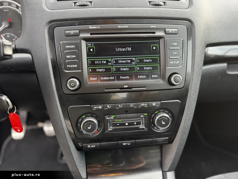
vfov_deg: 56.8
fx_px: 165
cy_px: 90
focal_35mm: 24
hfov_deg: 71.6
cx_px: 119
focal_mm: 6.76
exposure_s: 1/100
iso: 200
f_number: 1.78
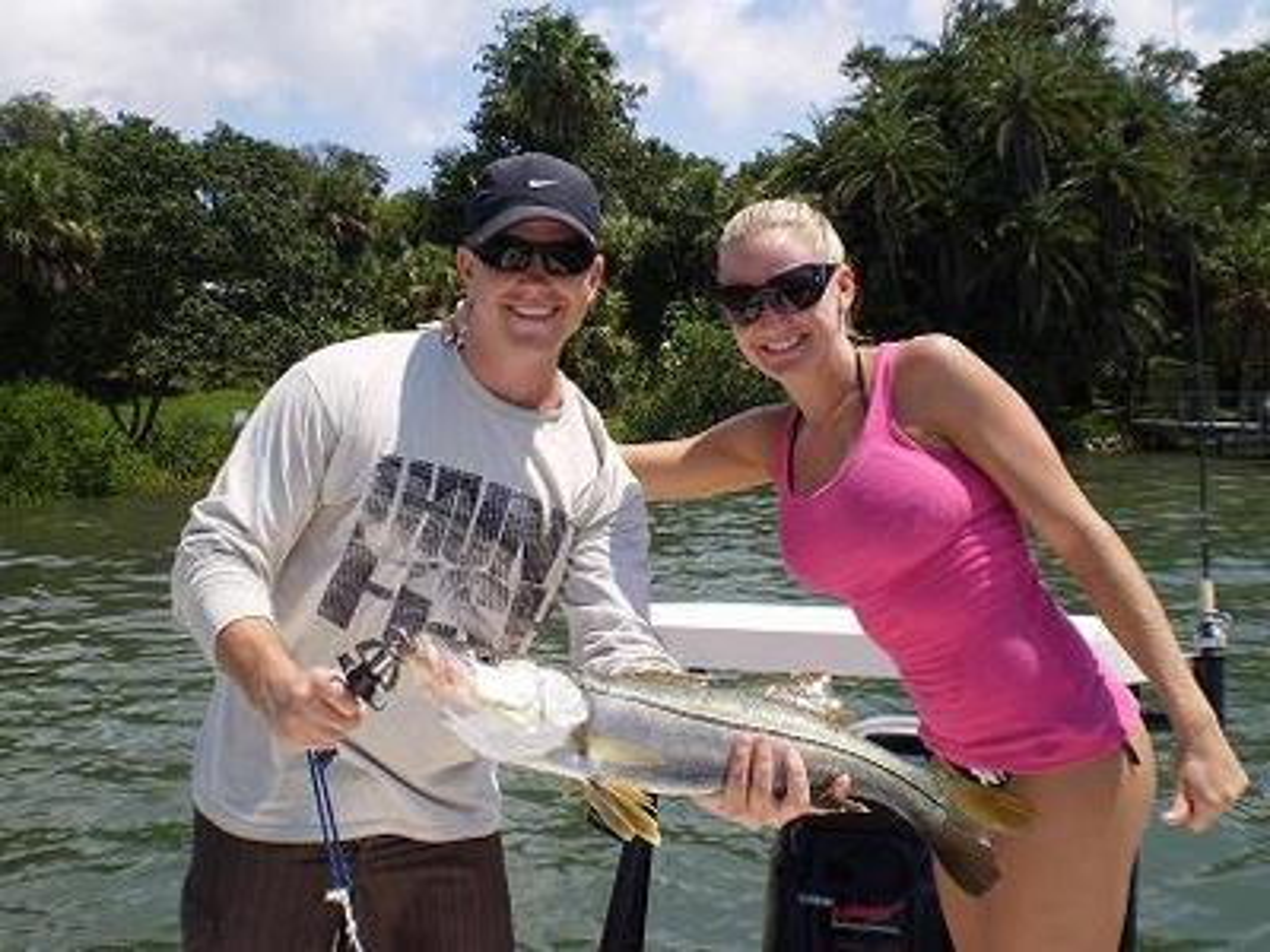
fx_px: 1321
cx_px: 635
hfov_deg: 51.4
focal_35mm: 36
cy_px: 476
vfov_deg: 39.7
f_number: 4.6
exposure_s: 1/800
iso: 64
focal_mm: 6.3
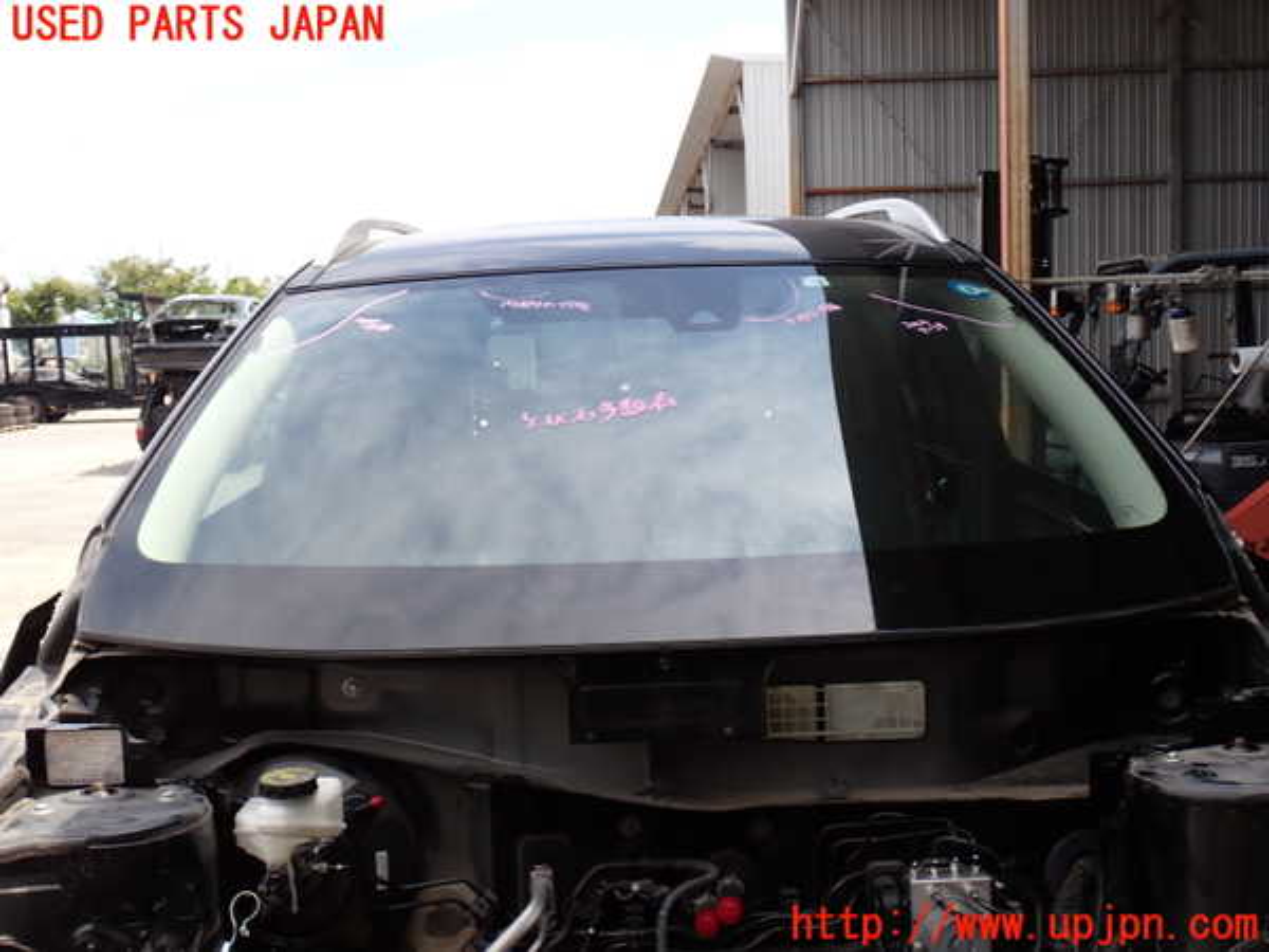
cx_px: 634
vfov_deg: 37.7
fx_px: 1393
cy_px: 476
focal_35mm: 38
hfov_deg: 49.0
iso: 100
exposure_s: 1/320
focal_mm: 6.83
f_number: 3.5
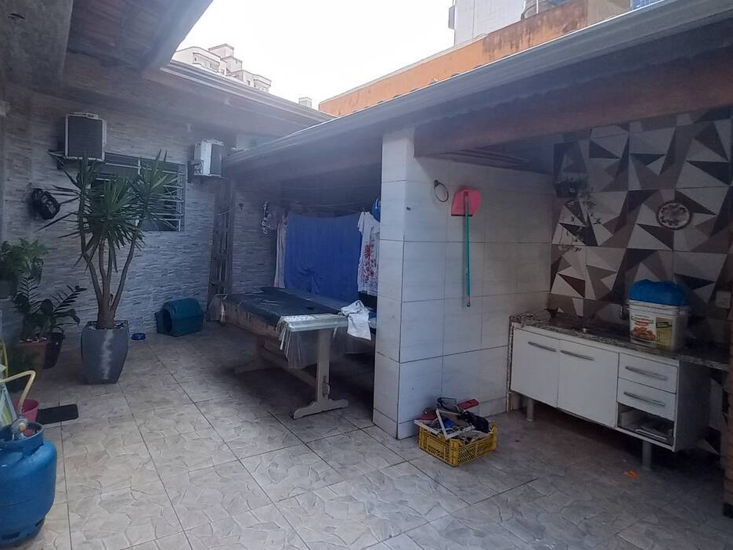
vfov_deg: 65.6
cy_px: 234
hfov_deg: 80.8
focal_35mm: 20
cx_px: 295
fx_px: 424
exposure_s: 1/176
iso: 40
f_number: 2.2
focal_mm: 1.42
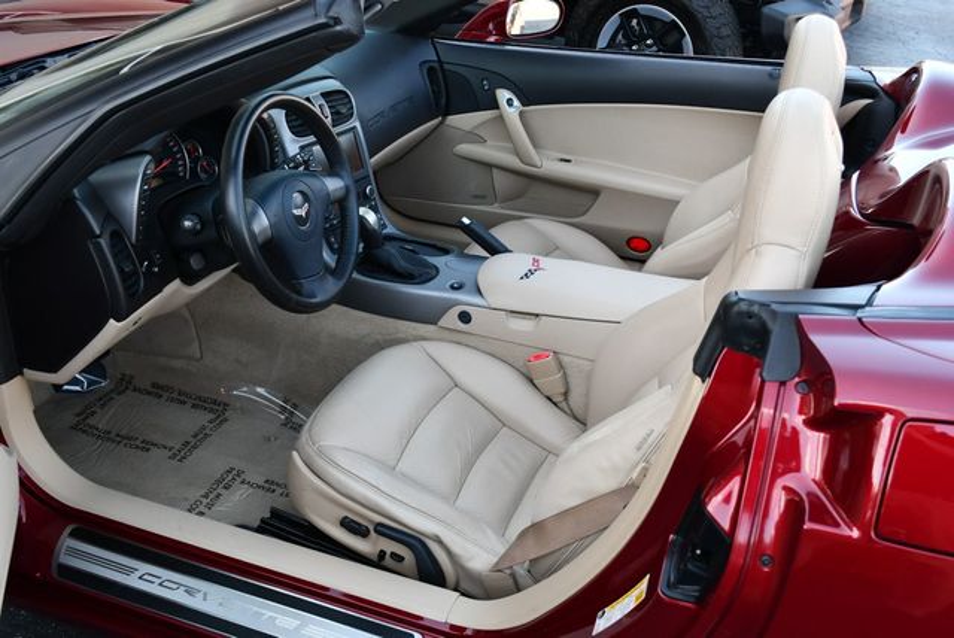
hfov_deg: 48.4
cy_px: 319
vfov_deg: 33.5
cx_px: 477
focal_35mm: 40
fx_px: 1061
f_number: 5
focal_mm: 20
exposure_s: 1/250
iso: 400
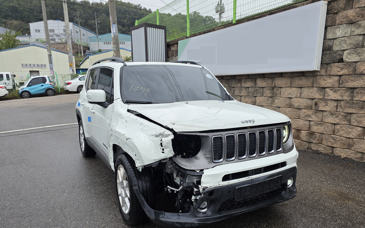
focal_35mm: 25
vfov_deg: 49.0
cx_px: 183
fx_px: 249
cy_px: 136
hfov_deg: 72.5
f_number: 1.7
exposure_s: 1/125
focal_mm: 6.3
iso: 12
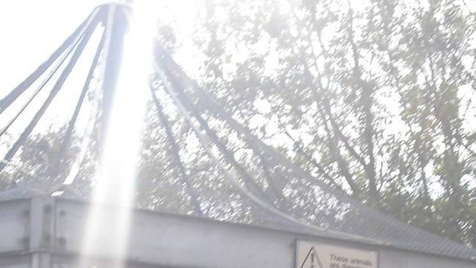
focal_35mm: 100
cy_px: 437
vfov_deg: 11.5
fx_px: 1262
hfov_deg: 21.3
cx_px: 180
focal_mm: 6.3
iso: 100
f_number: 7.8
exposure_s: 1/100
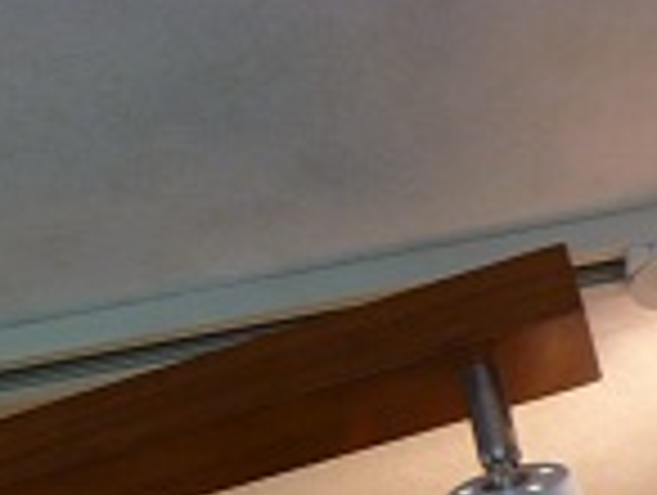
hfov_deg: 18.8
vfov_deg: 14.3
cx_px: -112
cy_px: 677
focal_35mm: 99
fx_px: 1882
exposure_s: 1/30
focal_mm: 5.5
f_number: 2.8
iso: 200
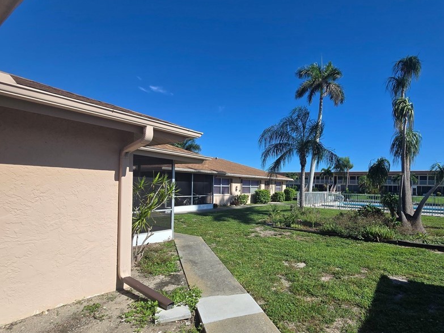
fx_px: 218
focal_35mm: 17
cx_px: 272
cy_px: 186
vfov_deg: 74.5
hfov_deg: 89.5
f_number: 2.2
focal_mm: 2.2
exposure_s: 1/2953
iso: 50
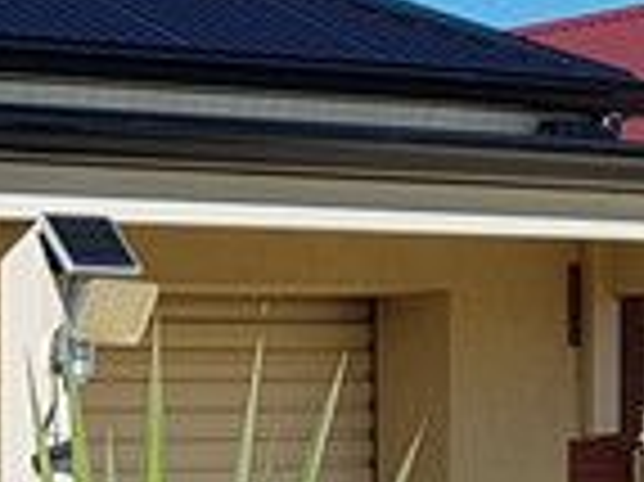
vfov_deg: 7.9
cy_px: 640
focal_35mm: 186
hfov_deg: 9.7
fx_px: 3457
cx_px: -743
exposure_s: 1/2736
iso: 40
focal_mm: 4.2
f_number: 1.7
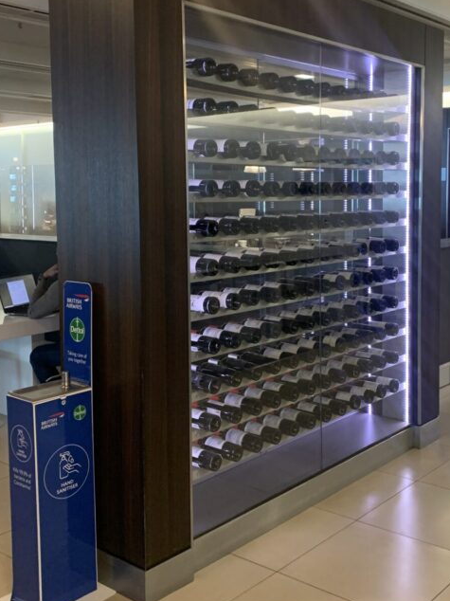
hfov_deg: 34.2
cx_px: 281
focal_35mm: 42
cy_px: 248
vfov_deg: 44.6
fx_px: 728
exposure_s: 1/50
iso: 250
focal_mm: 4.25
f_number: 1.8
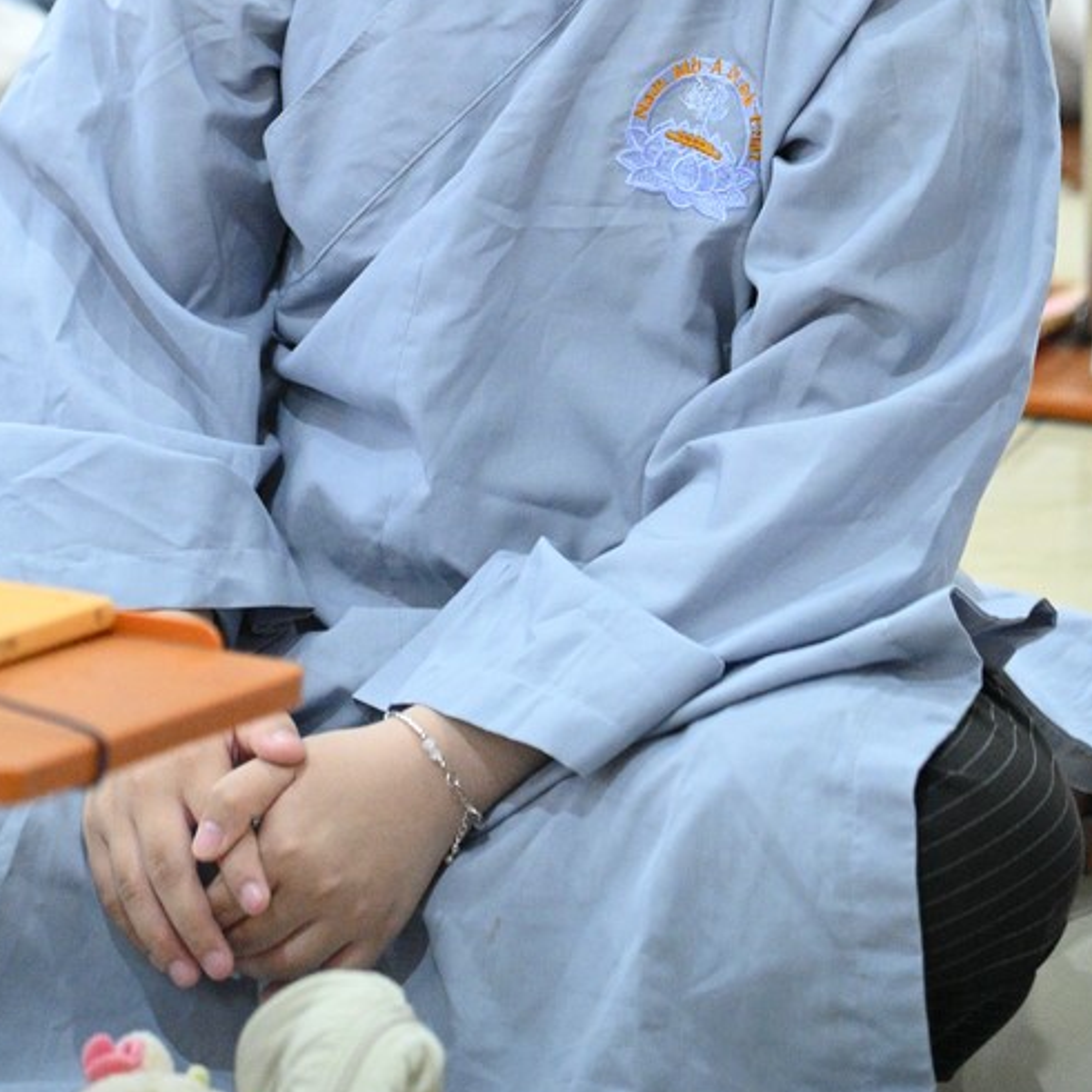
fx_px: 7245
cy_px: 32
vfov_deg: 8.6
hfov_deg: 8.6
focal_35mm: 203
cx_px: 423
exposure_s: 1/160
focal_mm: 120
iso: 16000
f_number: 4
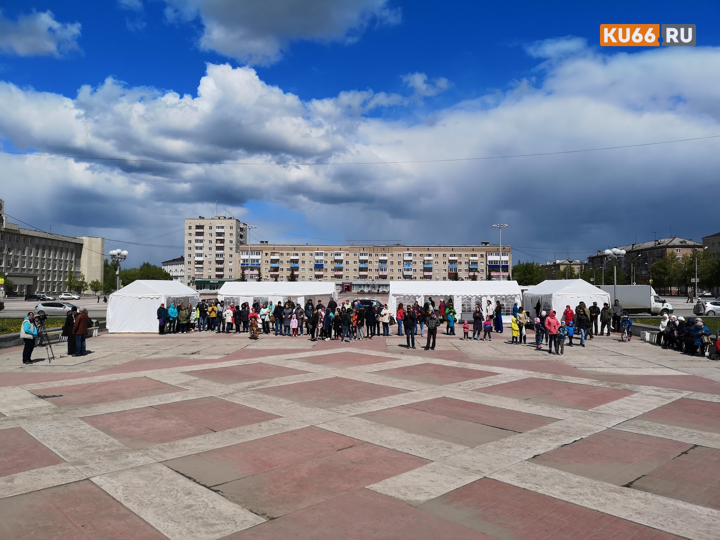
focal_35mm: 27
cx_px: 360
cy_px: 270
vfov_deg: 51.4
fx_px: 562
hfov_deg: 65.3
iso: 50
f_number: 1.8
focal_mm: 3.95
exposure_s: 1/4762
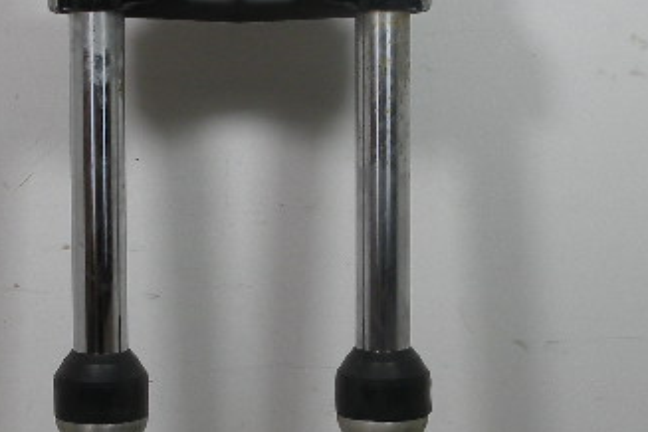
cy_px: 204
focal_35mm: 88
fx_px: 1584
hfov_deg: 23.1
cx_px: 242
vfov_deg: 15.5
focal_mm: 4.7
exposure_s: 1/104
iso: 64
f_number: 4
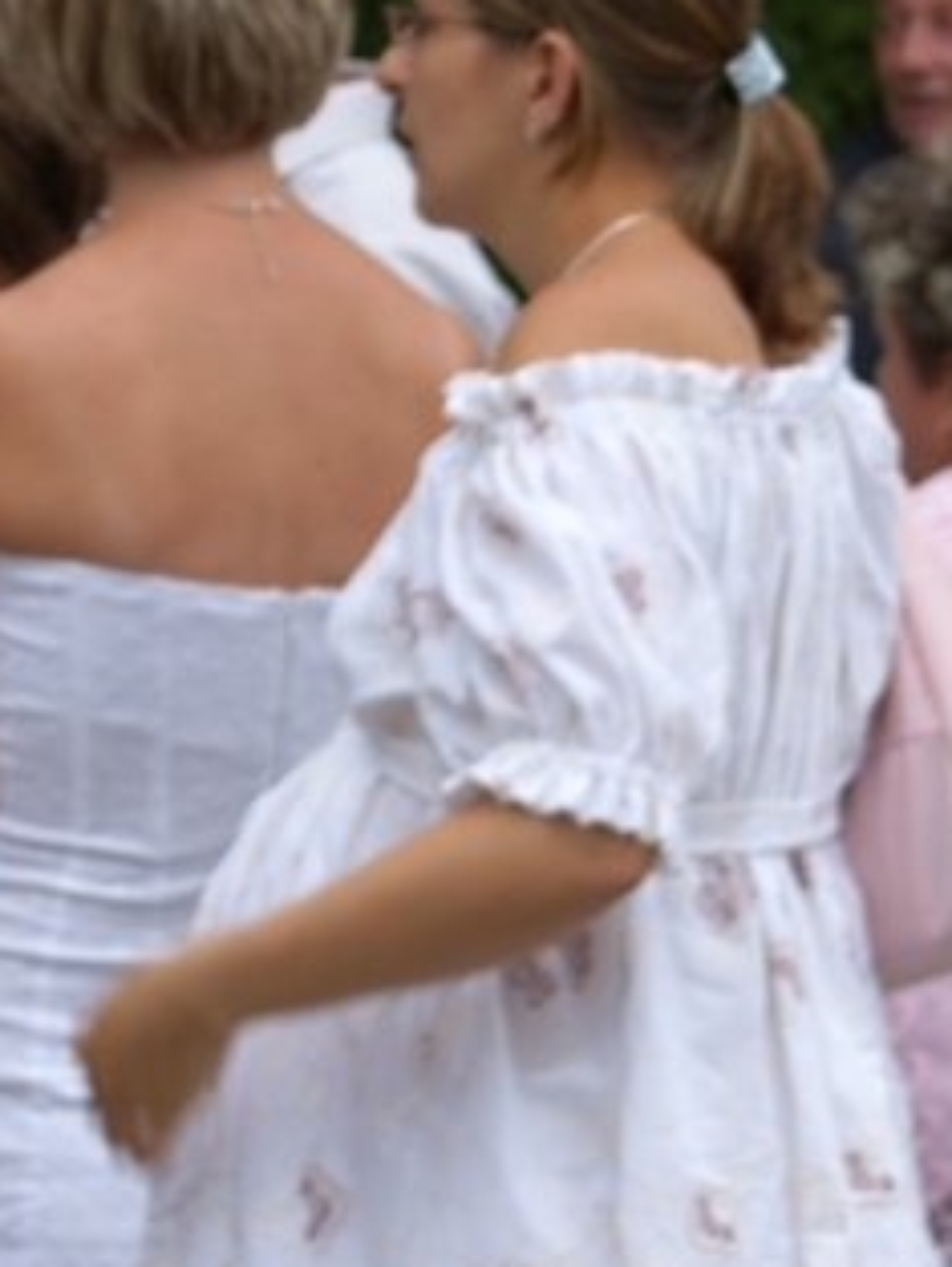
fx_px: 11250
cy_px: 591
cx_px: 677
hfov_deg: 4.8
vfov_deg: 6.5
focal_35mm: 307
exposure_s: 1/100
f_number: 3.5
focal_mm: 41.4
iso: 64
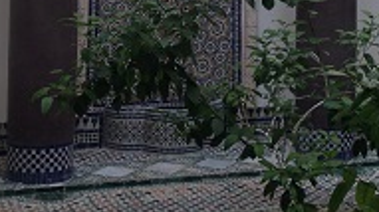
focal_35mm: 100
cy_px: -39
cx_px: 216
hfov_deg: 21.4
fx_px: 1004
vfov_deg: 11.8
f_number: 2.4
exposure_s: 1/120
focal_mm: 4.28
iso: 64
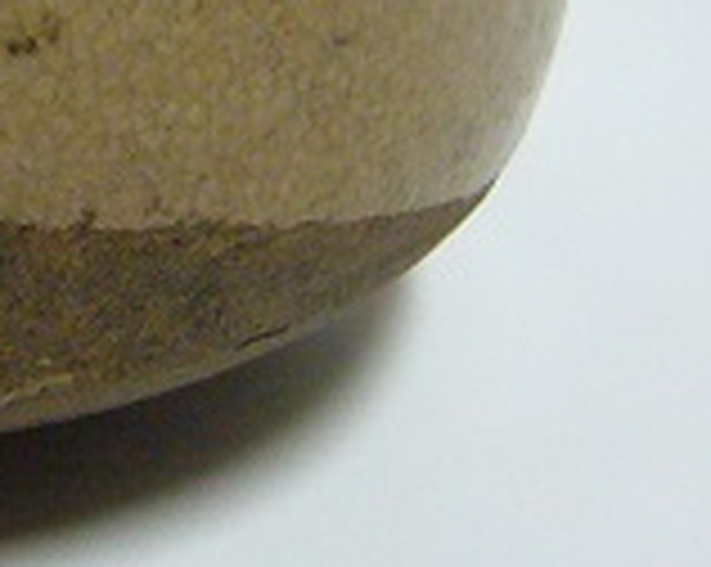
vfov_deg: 8.8
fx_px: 3636
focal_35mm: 173
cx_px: -284
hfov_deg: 10.8
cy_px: -99
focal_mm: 5.8
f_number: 2.8
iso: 200
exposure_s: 1/8
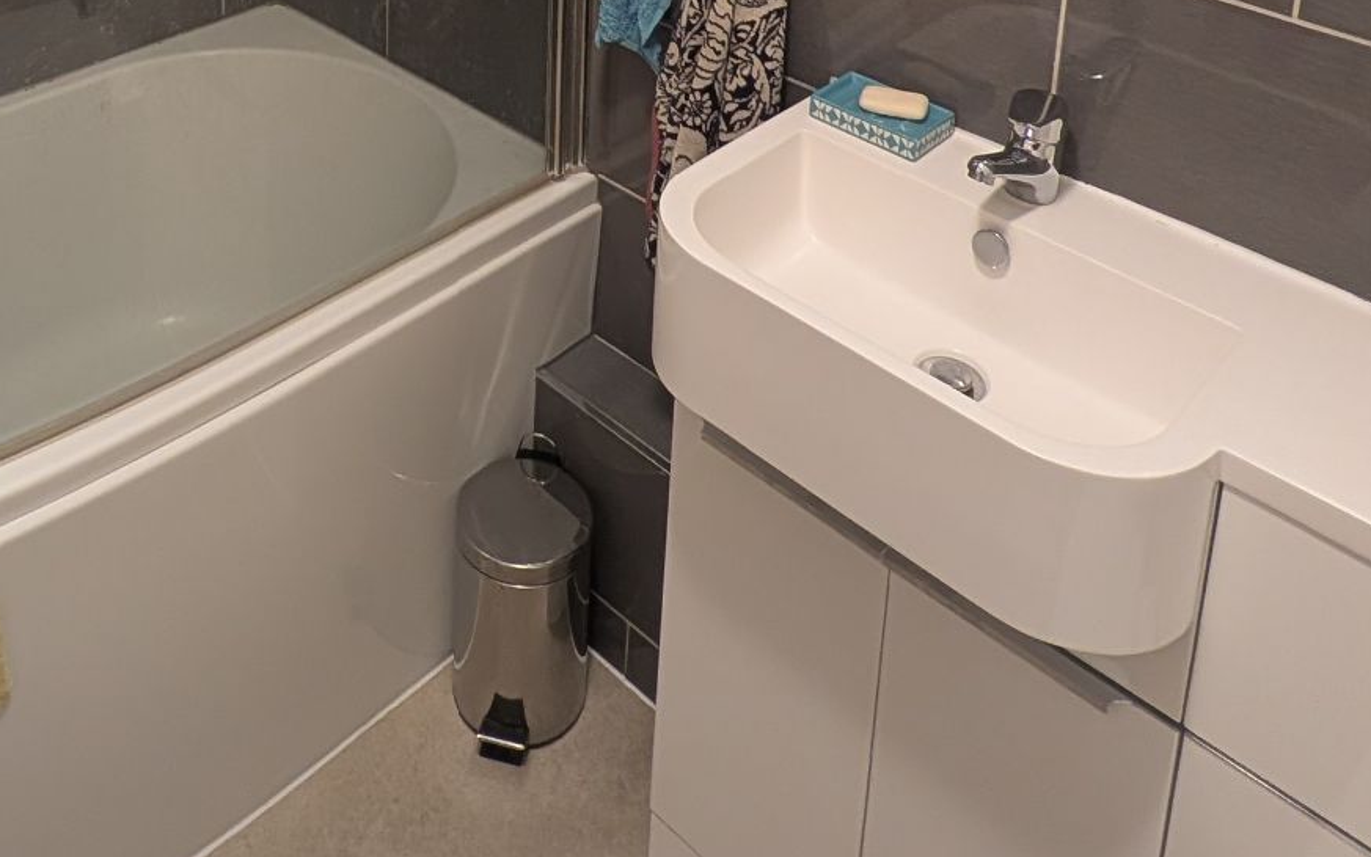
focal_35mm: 35
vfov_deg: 28.6
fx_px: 1308
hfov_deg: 54.2
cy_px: -297
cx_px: 452
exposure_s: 1/25
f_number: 1.95
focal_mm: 2.23
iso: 208
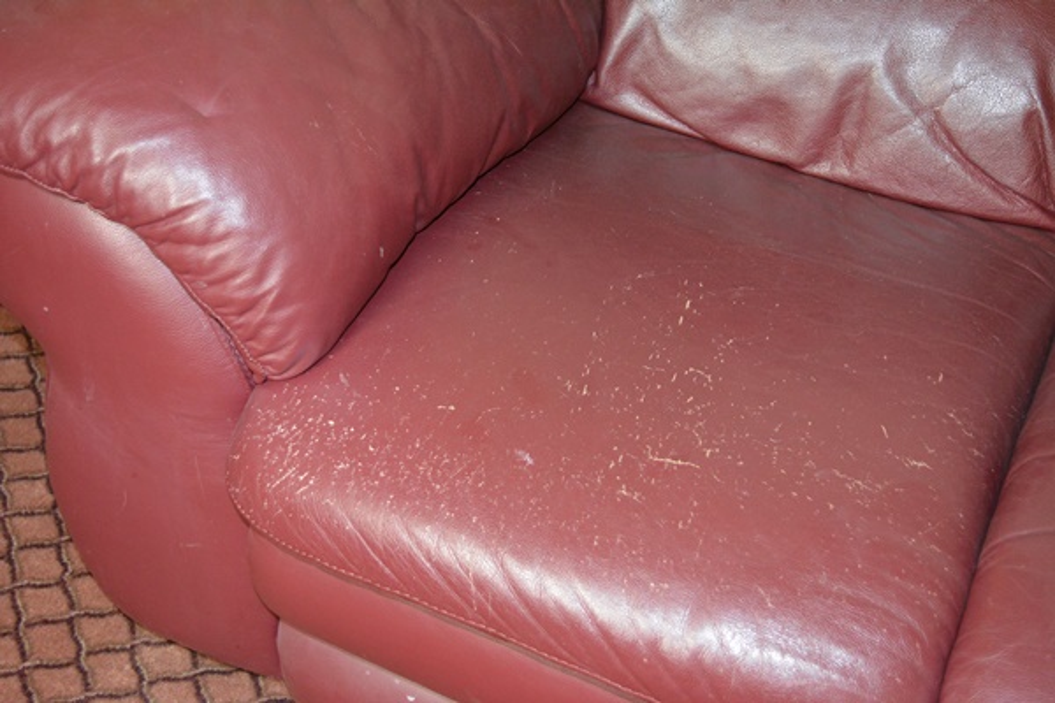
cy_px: 352
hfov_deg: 37.9
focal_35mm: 52
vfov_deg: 25.8
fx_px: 1538
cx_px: 528
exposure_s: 1/60
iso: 3200
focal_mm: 35
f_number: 5
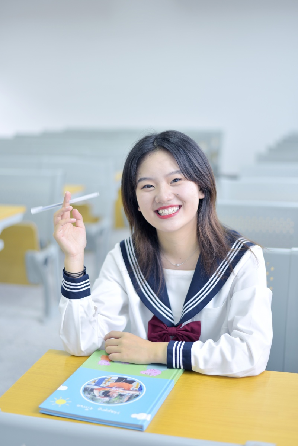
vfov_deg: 39.6
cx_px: 149
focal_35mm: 50
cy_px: 223
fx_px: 620
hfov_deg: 27.0
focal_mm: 50
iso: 200
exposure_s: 1/100
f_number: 1.8
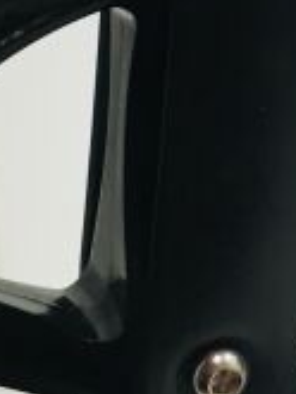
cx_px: 368
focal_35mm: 135
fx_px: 1537
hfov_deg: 10.8
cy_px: -141
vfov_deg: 13.9
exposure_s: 1/33
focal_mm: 4.15
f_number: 2.2
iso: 40
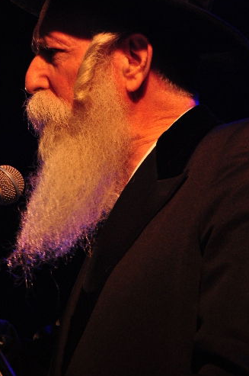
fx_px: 2674
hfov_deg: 5.3
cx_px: 82
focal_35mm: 257
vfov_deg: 8.0
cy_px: 131
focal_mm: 105
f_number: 5.6
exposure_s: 1/100
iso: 640
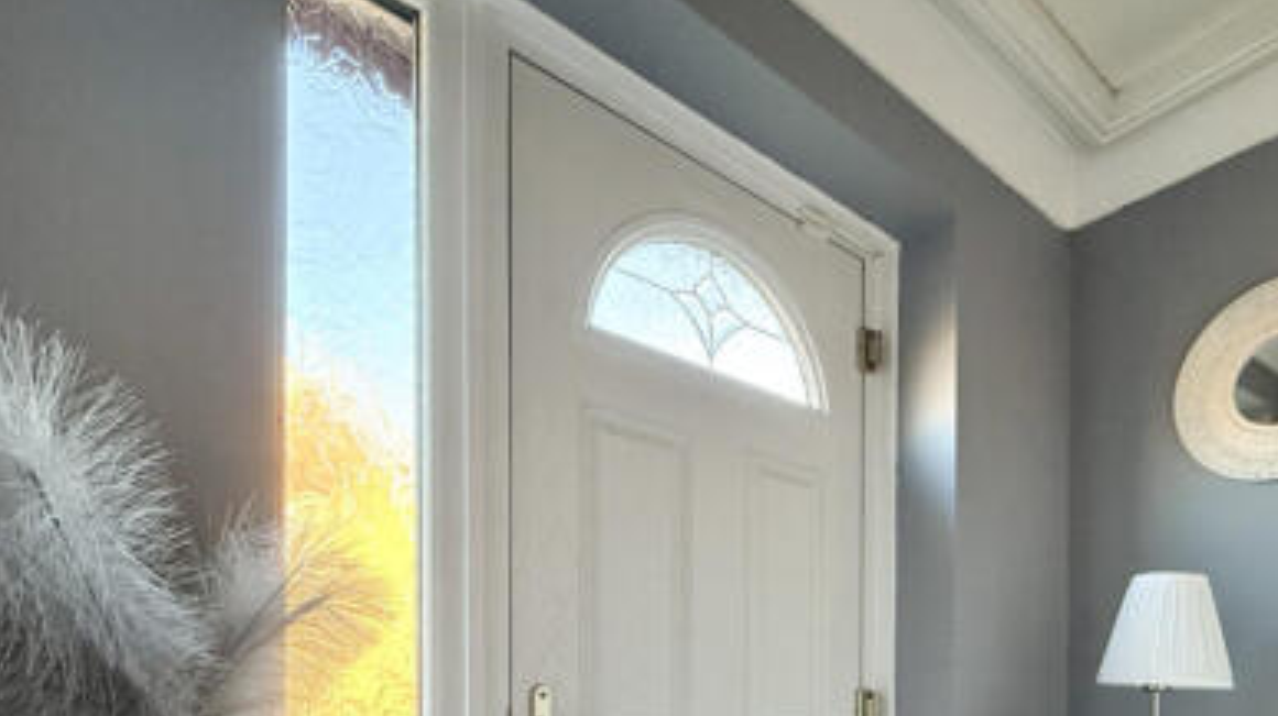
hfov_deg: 77.9
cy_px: 708
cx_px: 764
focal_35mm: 23
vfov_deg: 42.9
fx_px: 779
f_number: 2.2
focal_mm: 2.22
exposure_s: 1/70
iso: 320
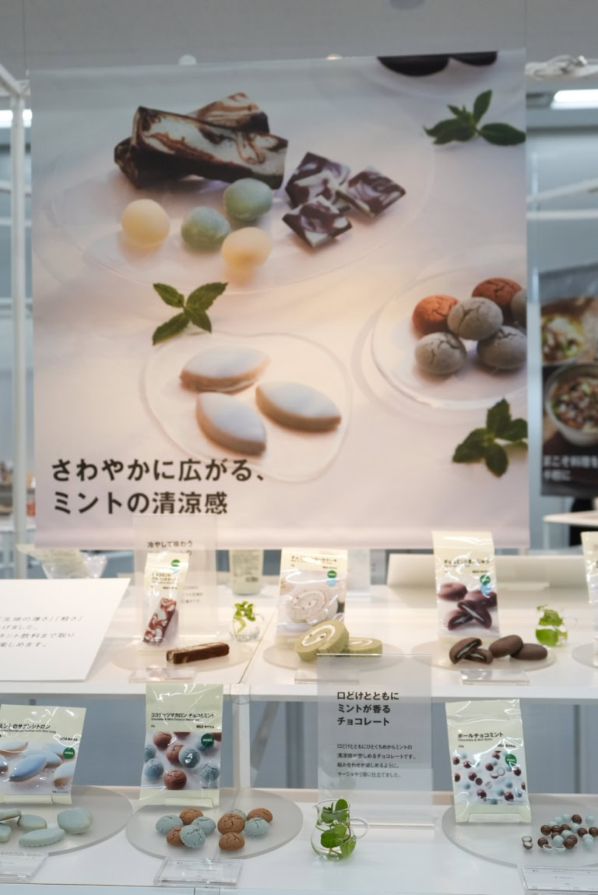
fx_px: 895
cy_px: 448
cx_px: 299
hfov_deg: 36.9
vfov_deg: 53.1
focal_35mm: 36
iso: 1600
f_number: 2.8
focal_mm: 24
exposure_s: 1/500
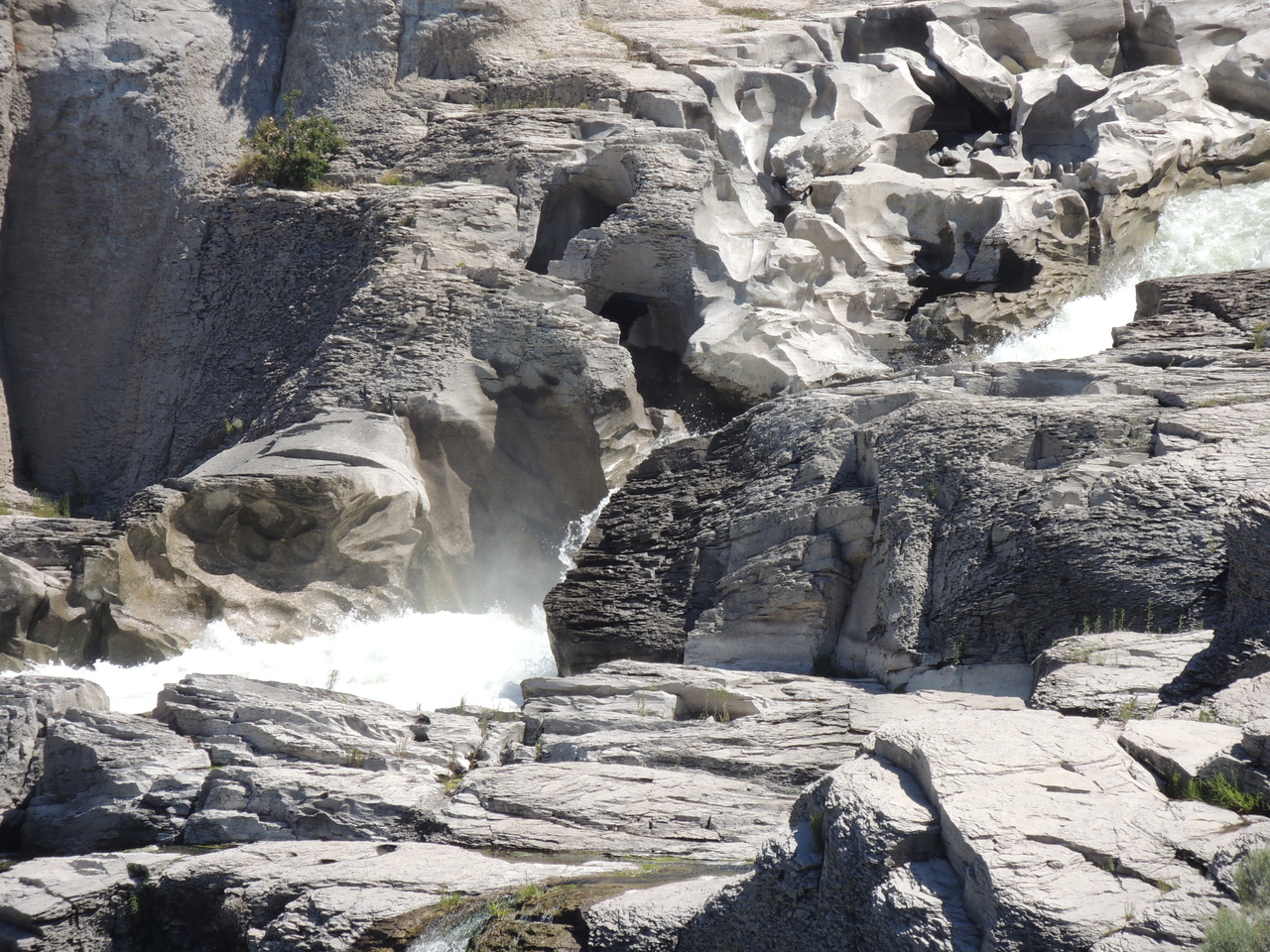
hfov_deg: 4.2
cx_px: 635
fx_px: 17243
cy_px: 476
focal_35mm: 470
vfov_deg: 3.2
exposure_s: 1/500
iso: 100
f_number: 4.9
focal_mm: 83.8
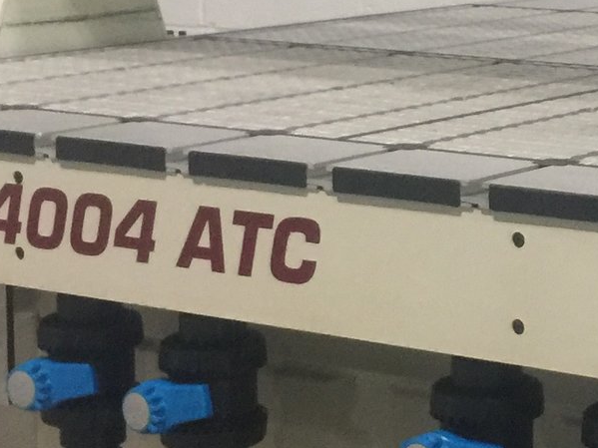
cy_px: 44
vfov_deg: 12.2
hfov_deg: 15.6
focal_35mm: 121
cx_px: 740
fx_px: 2090
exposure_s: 1/10
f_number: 2.2
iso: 125
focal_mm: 4.15
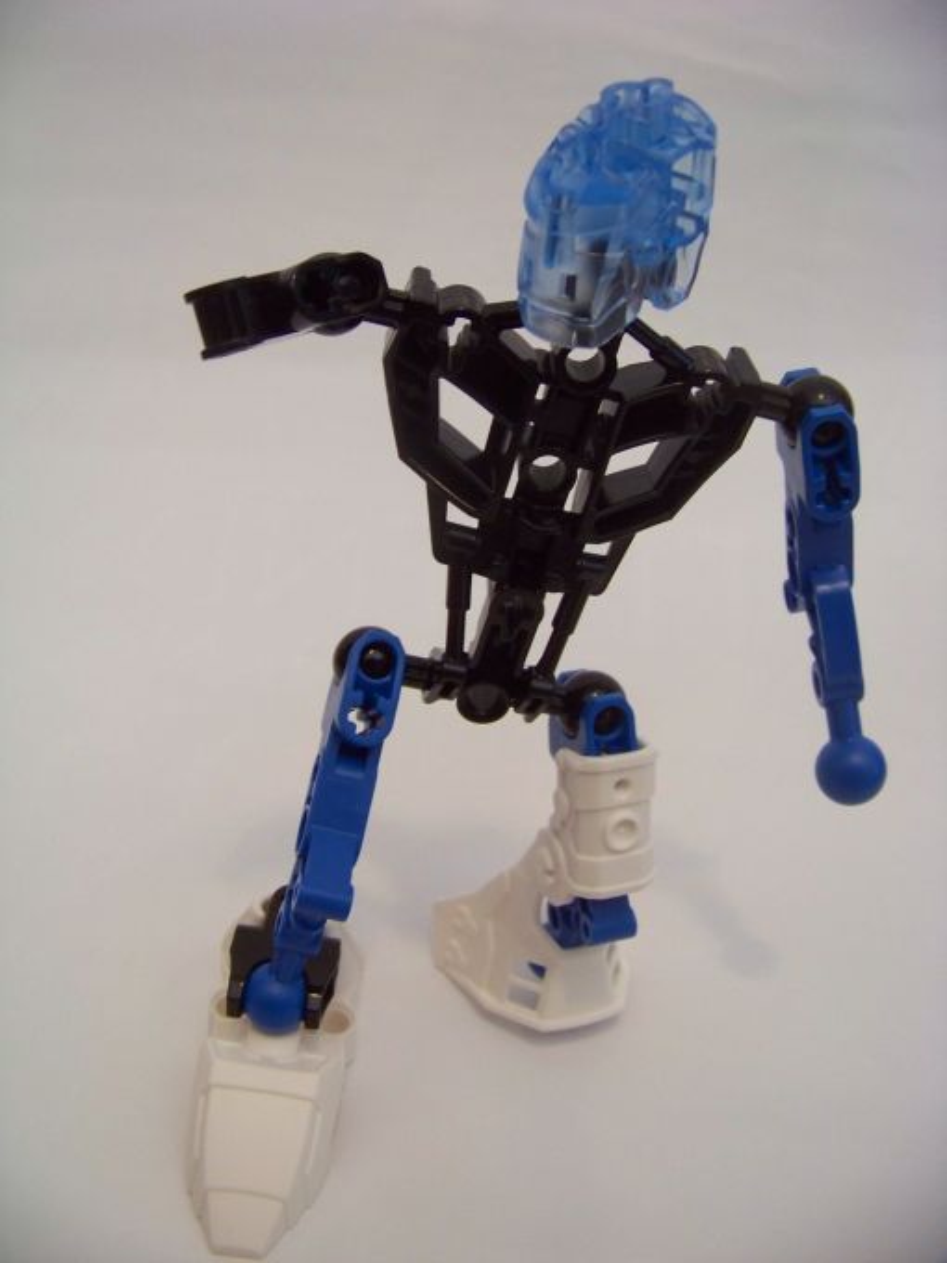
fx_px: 1313
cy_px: 632
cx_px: 474
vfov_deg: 51.4
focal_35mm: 36
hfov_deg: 39.7
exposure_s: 1/30
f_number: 2.8
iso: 186
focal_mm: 5.85
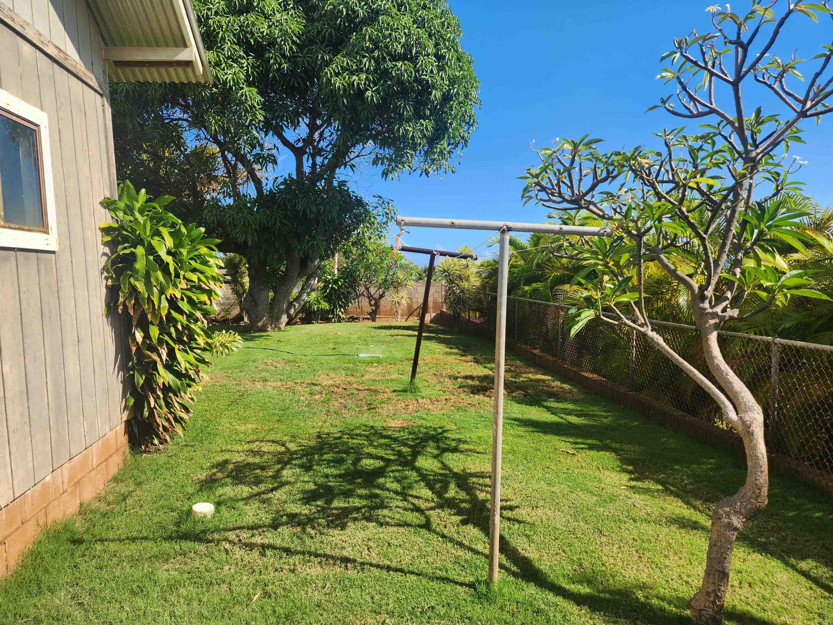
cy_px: 308
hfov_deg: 71.6
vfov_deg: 56.8
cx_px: 402
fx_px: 578
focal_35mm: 24
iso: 20
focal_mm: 5.4
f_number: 1.8
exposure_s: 1/1111
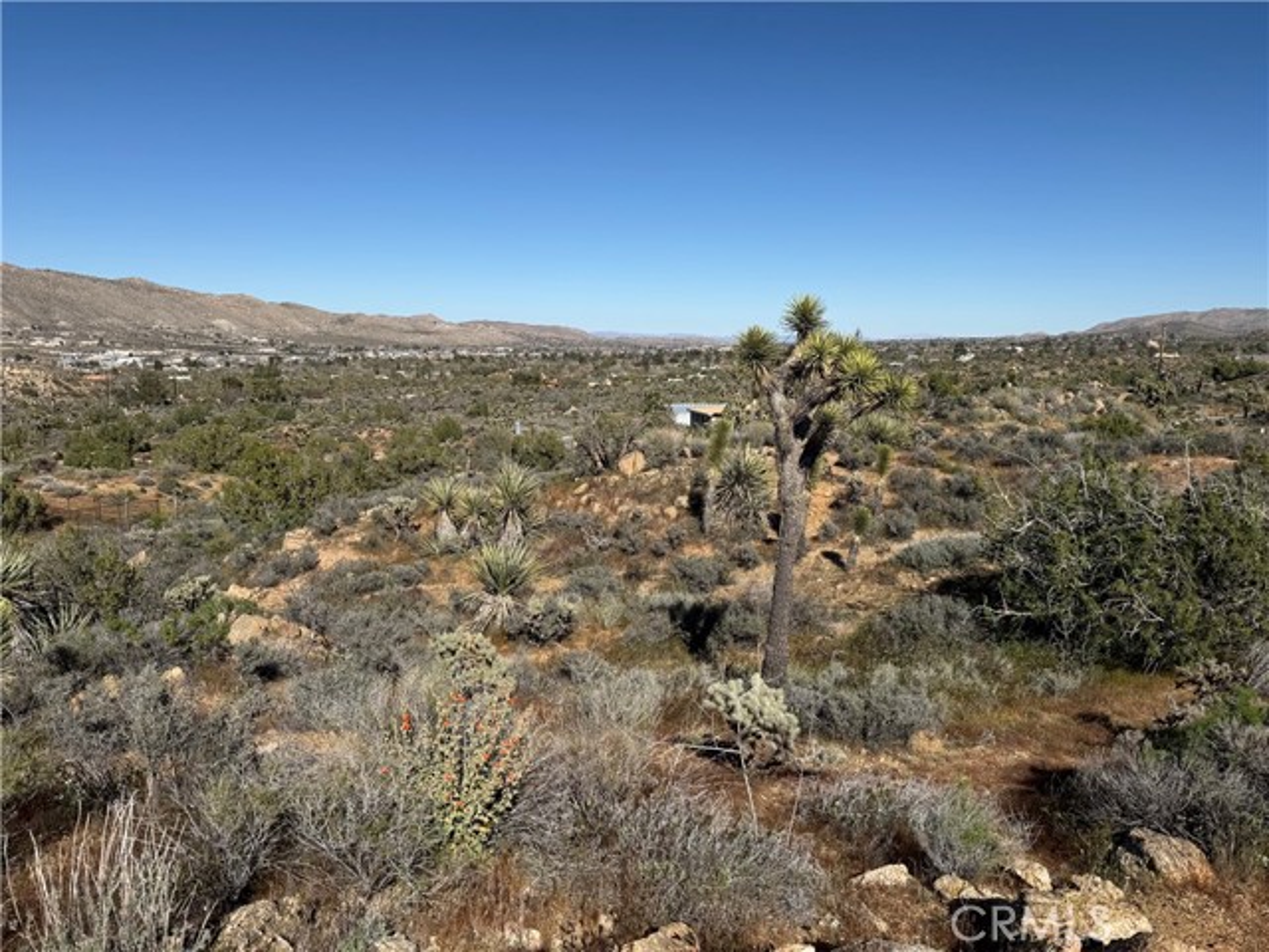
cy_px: 476
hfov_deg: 71.6
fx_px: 880
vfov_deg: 56.8
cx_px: 634
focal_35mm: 24
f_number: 1.78
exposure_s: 1/8130
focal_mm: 6.76
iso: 80
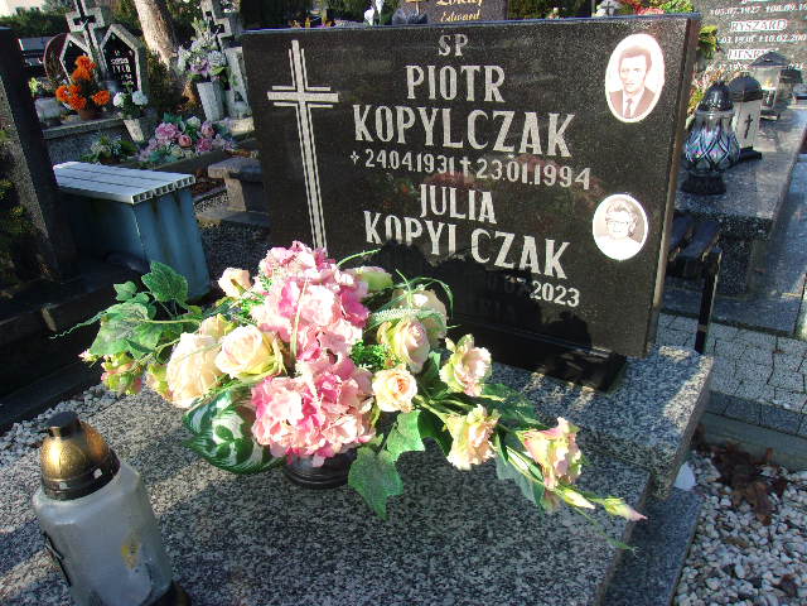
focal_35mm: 27
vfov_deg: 51.4
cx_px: 404
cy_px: 303
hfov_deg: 65.3
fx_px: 629
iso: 80
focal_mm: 4.9
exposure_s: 1/340
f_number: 3
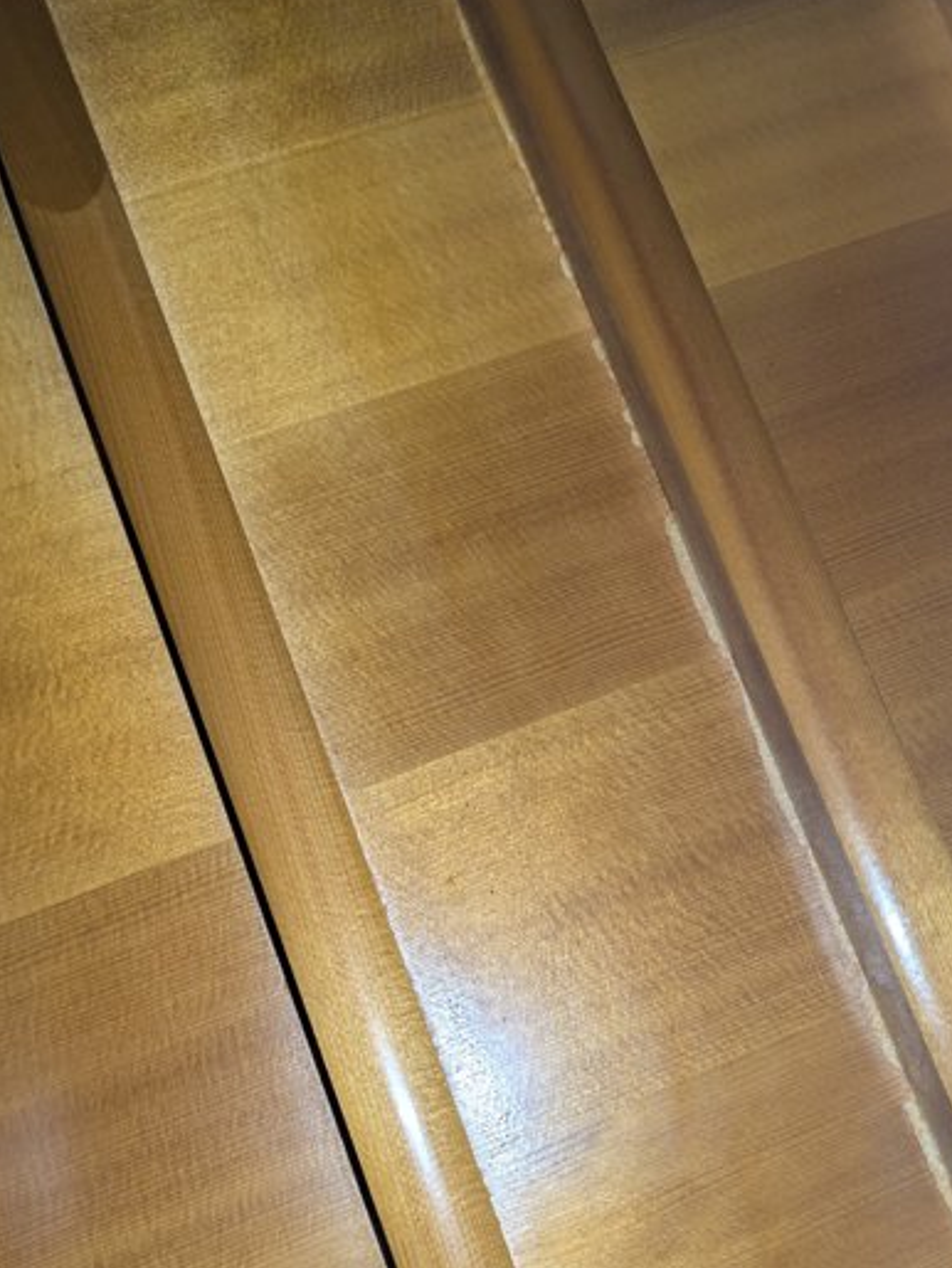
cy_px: 856
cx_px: 541
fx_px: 1282
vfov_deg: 51.5
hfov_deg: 40.6
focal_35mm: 35
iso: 217
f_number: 1.89
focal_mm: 5.43
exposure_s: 1/120
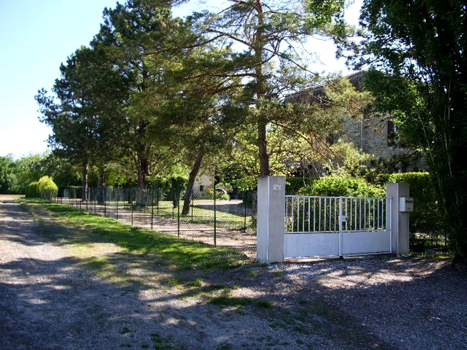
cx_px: 234
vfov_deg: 40.7
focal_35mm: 35
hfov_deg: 52.6
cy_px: 175
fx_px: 472
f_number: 4.3
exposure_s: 1/125
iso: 50
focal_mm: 5.8
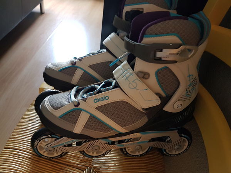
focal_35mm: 26
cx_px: 116
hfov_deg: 67.3
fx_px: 174
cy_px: 86
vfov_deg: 53.1
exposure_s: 1/17
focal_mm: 4.2
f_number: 1.7
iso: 250
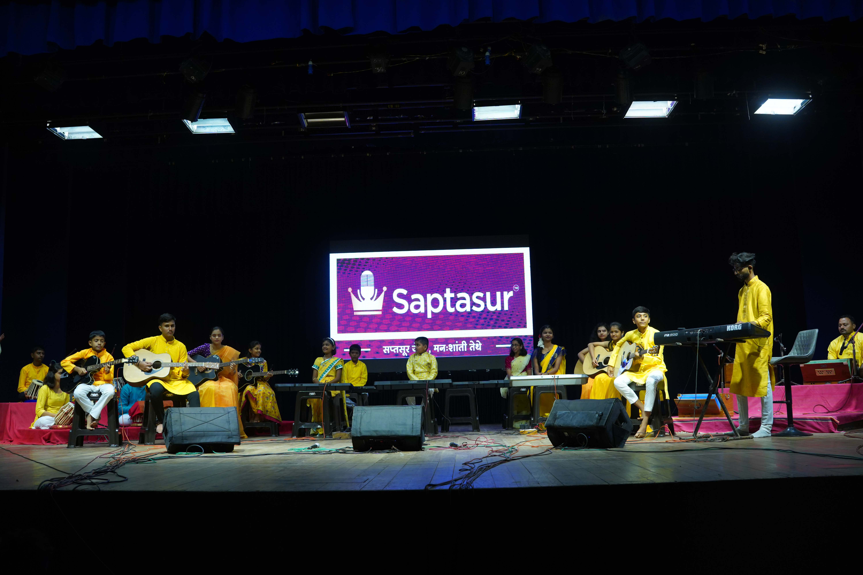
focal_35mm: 35
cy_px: 288
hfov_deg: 54.4
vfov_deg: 37.9
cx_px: 432
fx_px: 839
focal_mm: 35
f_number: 3.5
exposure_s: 1/250
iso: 1600
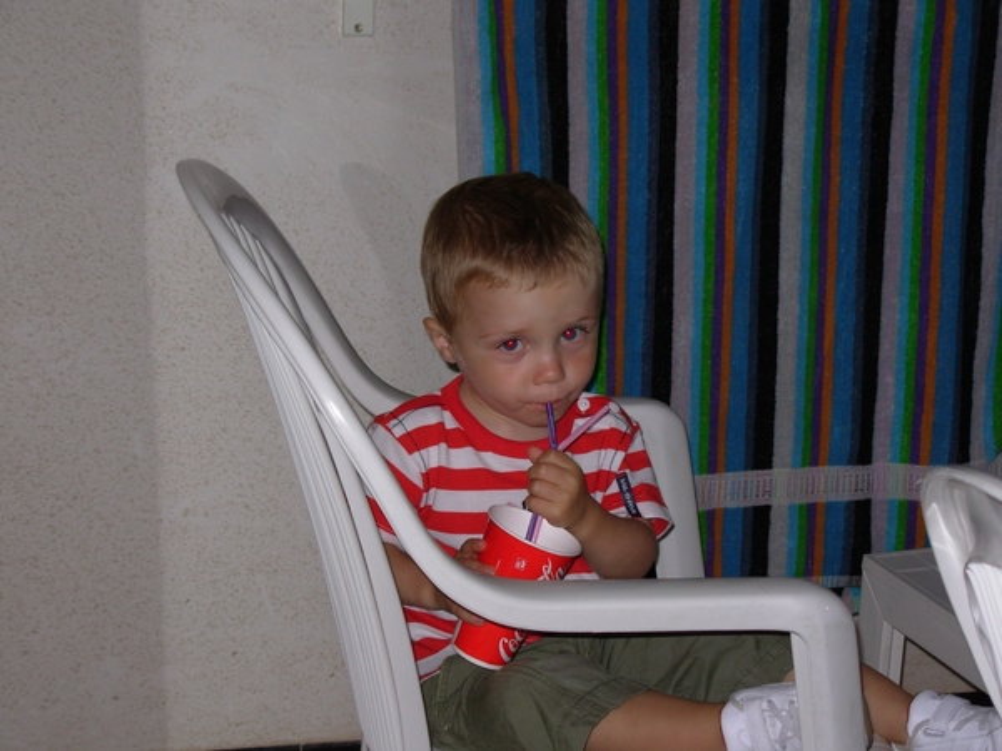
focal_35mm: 76
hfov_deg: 25.7
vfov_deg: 19.4
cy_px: 376
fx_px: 2200
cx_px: 501
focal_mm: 12.5
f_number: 3.6
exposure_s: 1/49.4
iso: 50
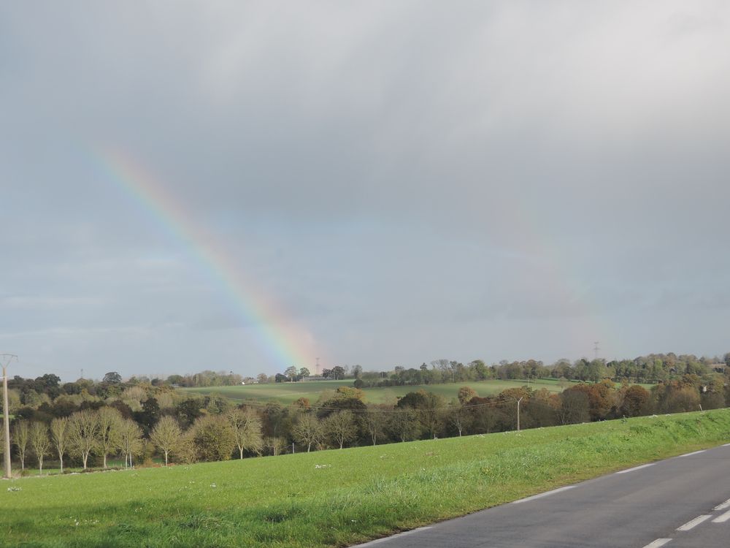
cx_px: 365
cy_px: 274
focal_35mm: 67
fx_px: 1413
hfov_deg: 29.0
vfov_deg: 21.9
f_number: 5
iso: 80
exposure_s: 1/400
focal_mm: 14.3
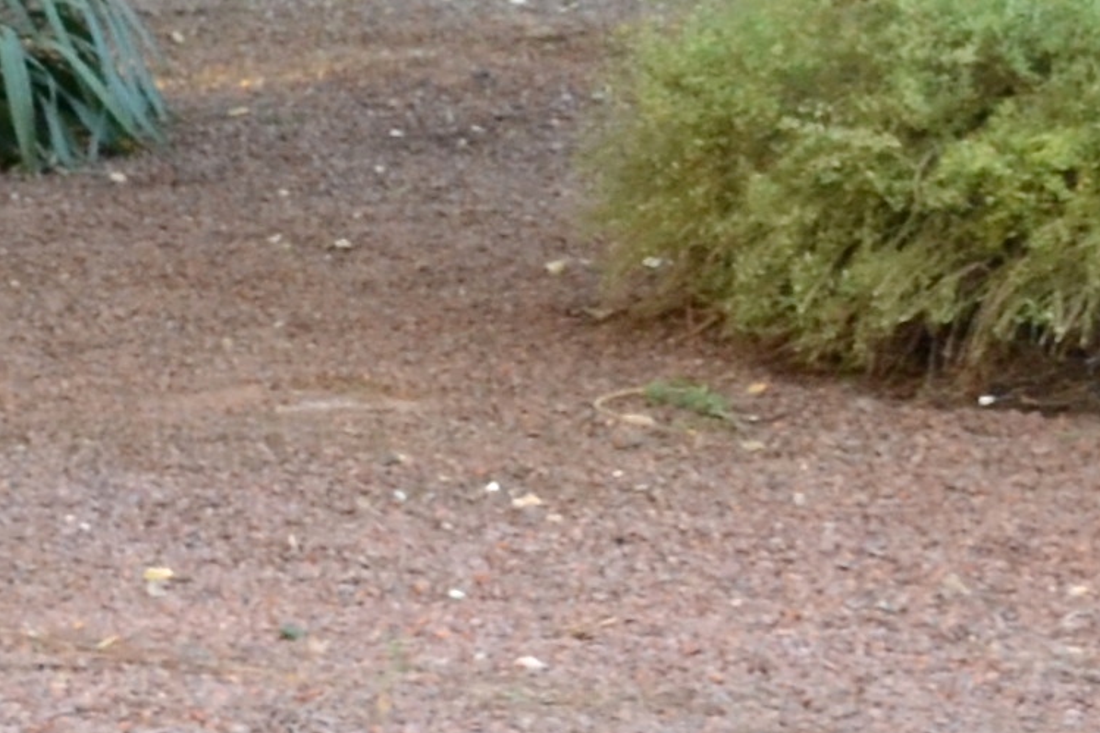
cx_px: -1624
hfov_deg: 9.0
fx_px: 6201
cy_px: 317
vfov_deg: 6.8
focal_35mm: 203
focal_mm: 22
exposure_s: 1/125
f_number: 5
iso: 800
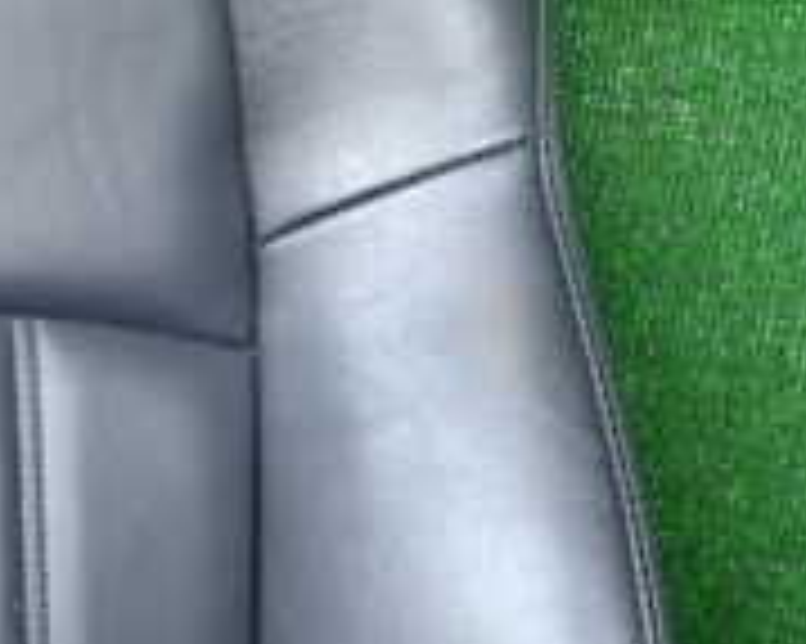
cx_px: -293
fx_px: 1955
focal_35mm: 82
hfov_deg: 20.8
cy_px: 540
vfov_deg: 18.5
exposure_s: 1/60
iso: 200
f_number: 2
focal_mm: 4.5
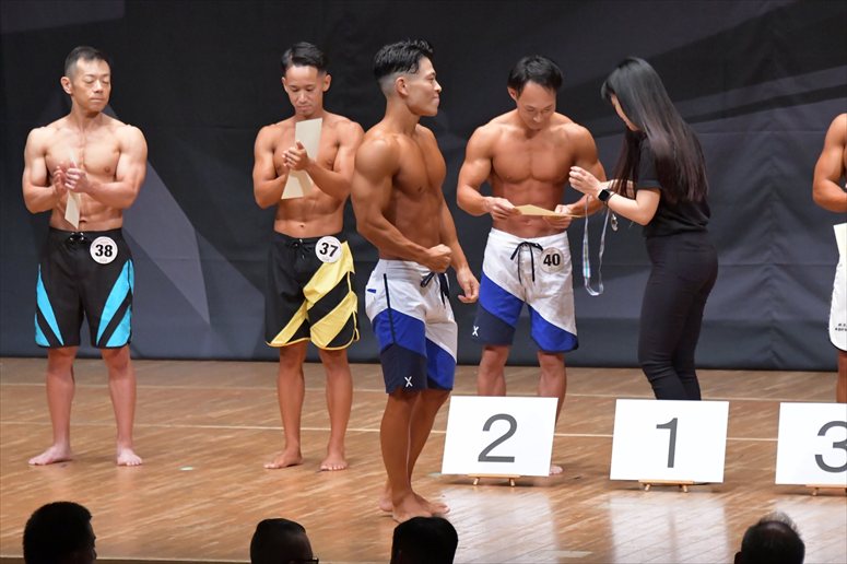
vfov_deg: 5.1
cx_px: 424
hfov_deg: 7.6
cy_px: 282
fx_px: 6349
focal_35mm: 270
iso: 8000
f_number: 5.6
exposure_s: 1/400
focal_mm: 180
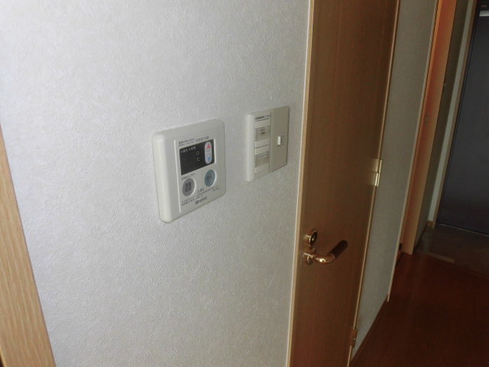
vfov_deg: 56.8
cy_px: 184
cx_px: 244
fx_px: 339
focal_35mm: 24
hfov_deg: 71.6
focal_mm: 4.3
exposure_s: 1/50
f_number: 3.1
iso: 100
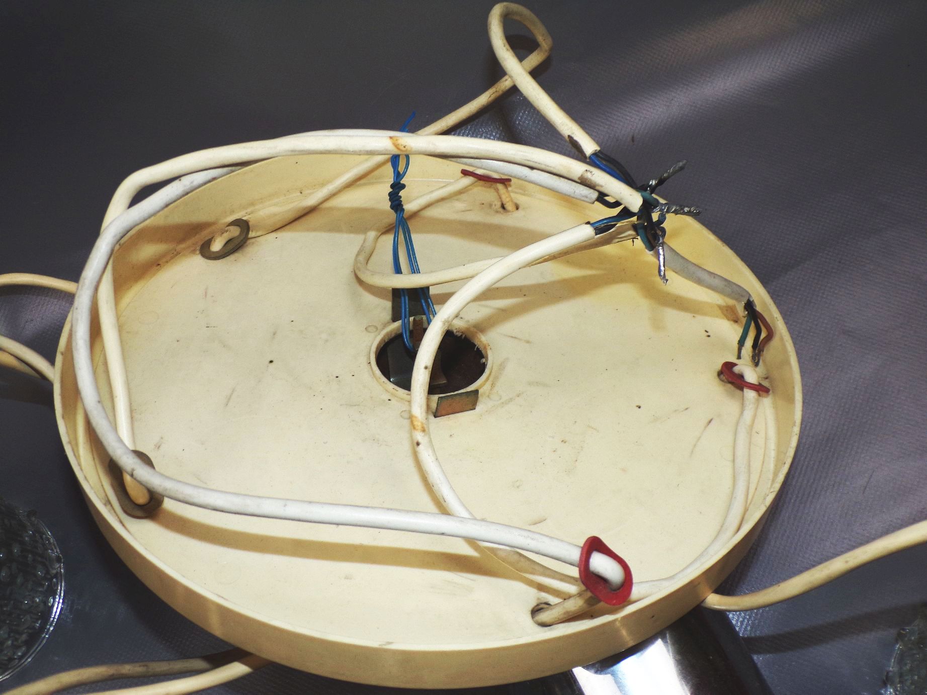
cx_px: 464
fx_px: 991
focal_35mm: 37
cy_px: 348
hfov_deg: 50.1
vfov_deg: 38.7
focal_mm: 6.6
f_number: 3.3
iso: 80
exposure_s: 1/60
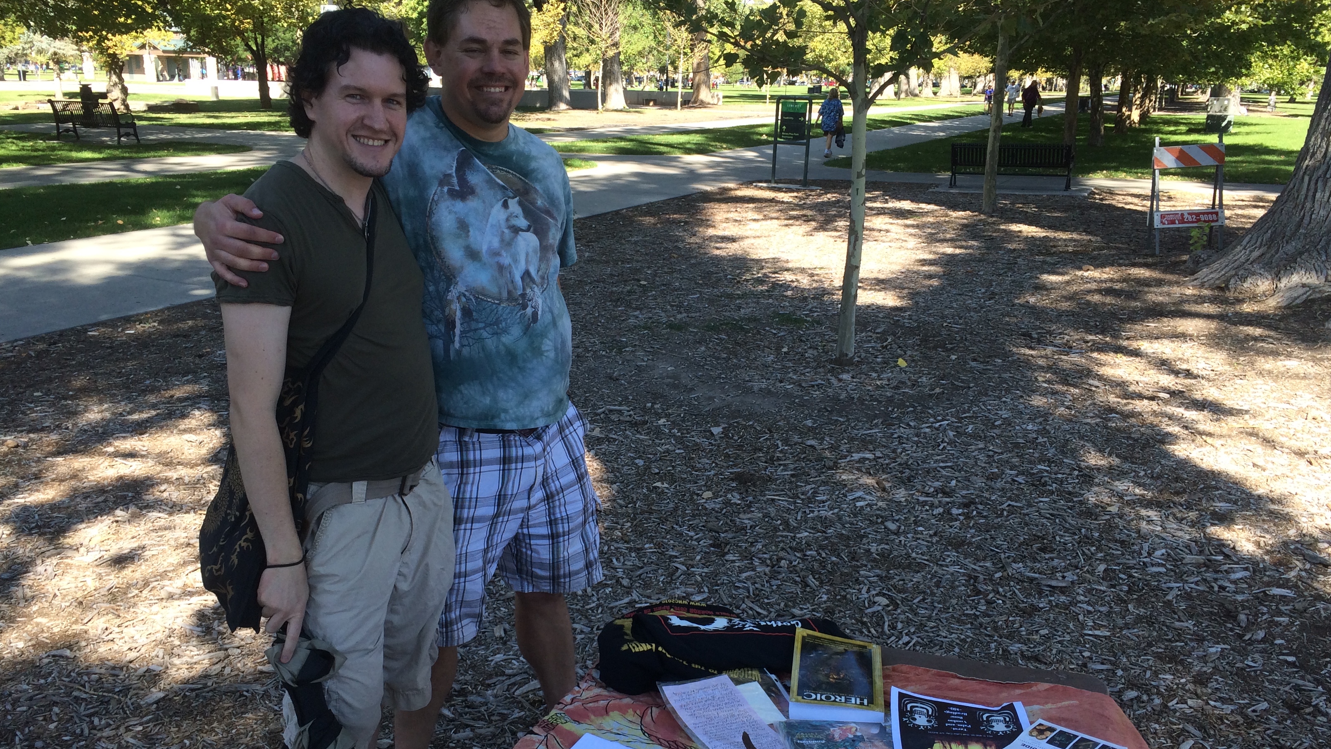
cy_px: 455
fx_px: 1129
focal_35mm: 32
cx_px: 671
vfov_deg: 36.5
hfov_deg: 61.0
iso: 32
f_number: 2.2
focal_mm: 4.15
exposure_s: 1/427
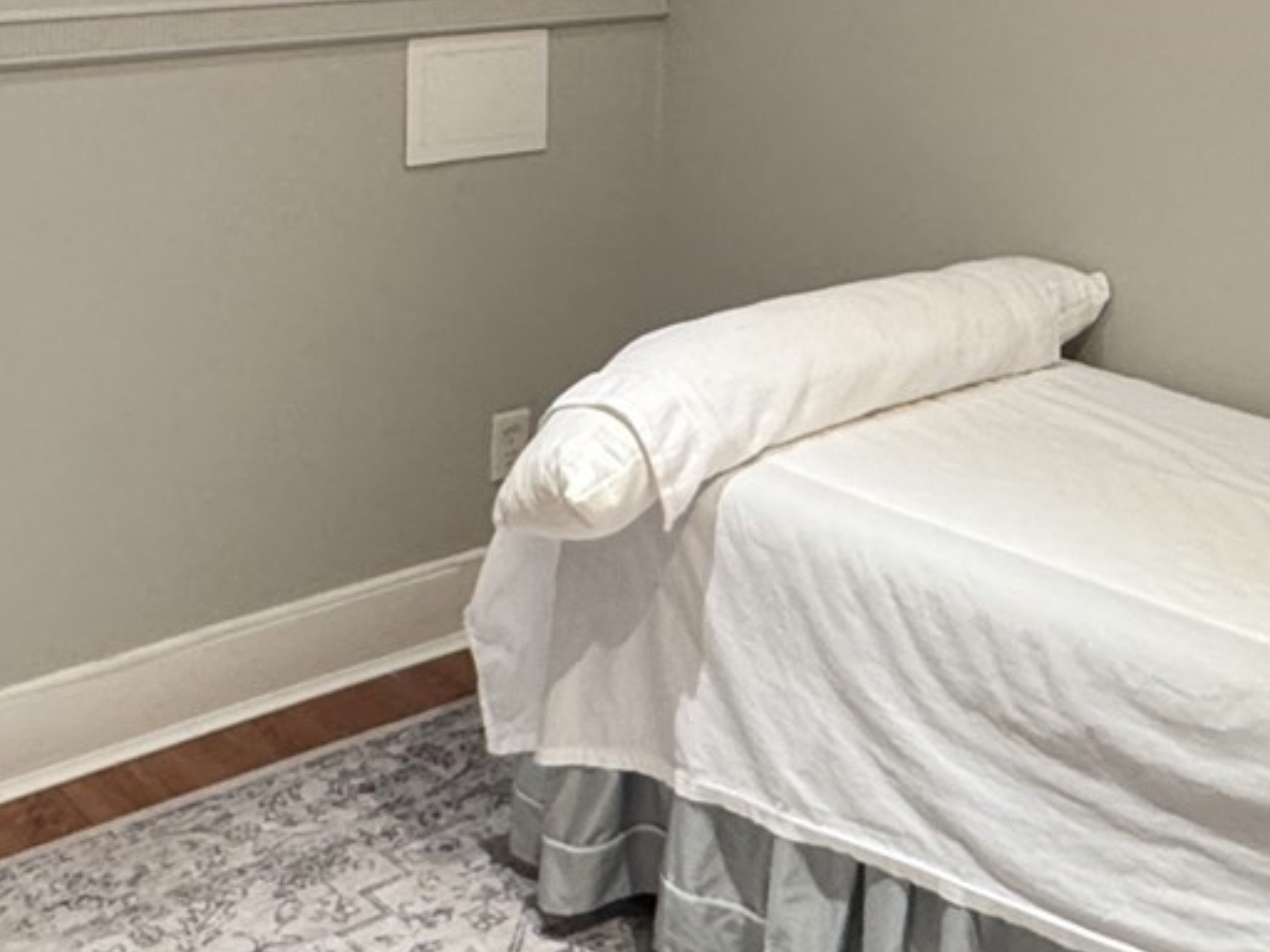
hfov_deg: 34.3
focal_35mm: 56
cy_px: 7
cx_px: 695
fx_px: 2055
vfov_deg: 24.9
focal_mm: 2.22
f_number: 2.2
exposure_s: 1/60
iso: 250
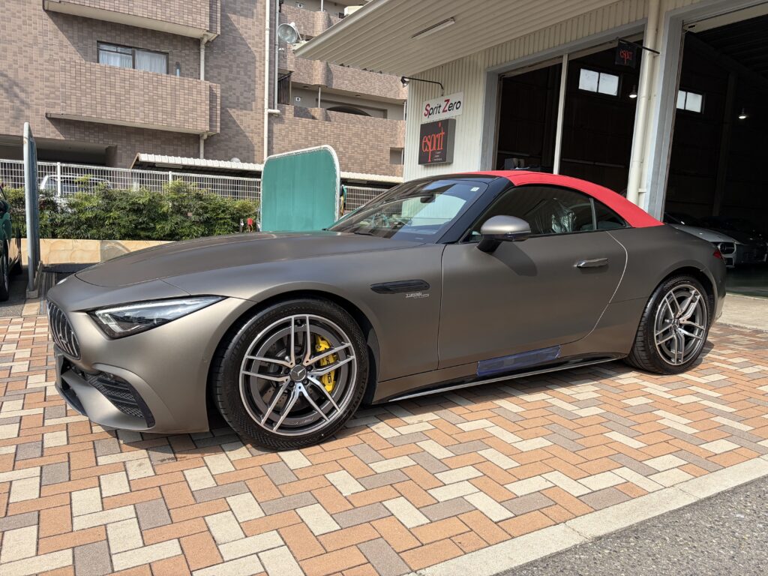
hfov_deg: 67.3
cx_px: 384
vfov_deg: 53.1
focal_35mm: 26
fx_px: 577
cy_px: 288
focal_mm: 5.96
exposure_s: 1/2141
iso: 50
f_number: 1.6
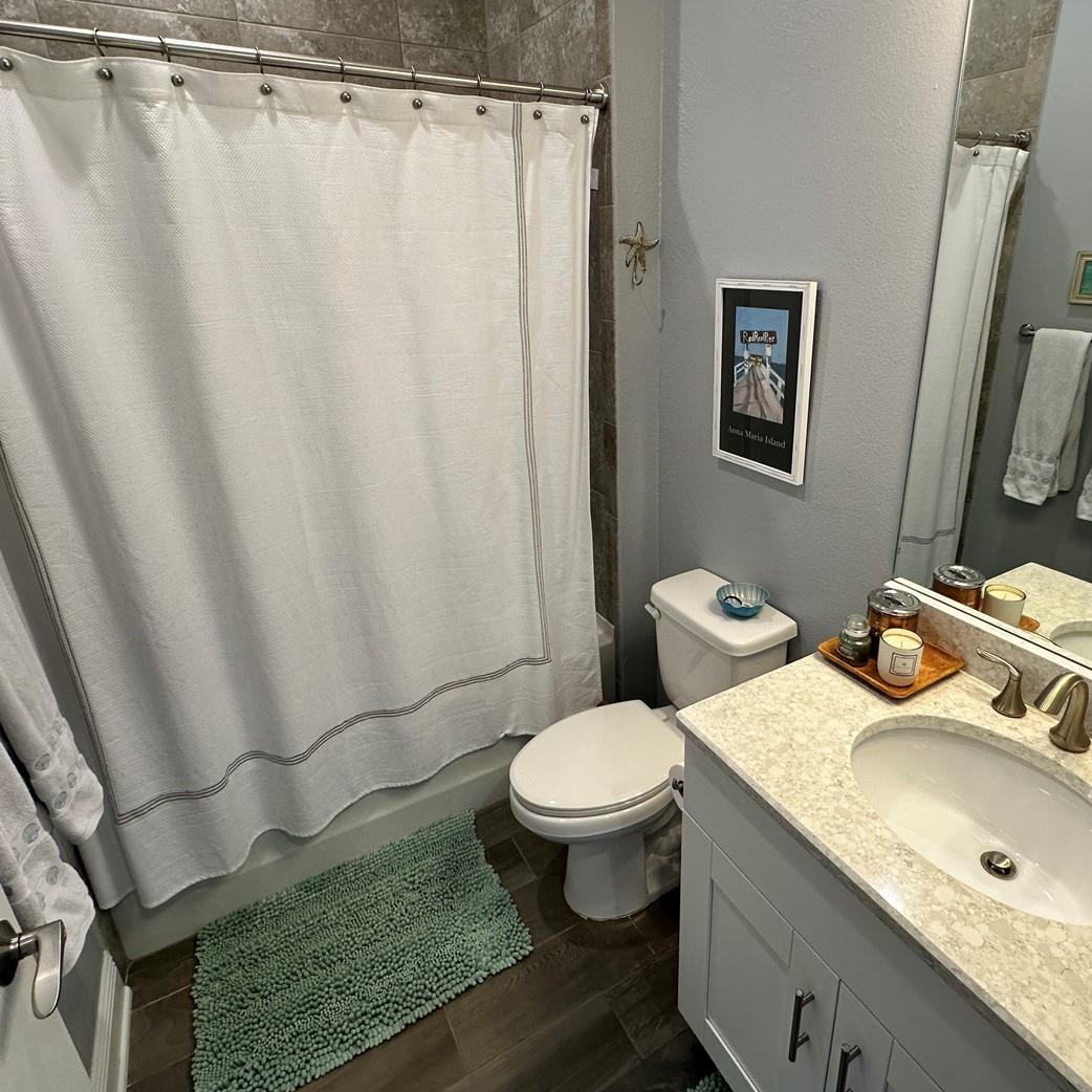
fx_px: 678
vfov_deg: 77.5
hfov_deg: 77.4
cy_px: 499
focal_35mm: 19
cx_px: 612
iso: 200
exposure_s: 1/120
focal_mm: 2.22
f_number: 2.2
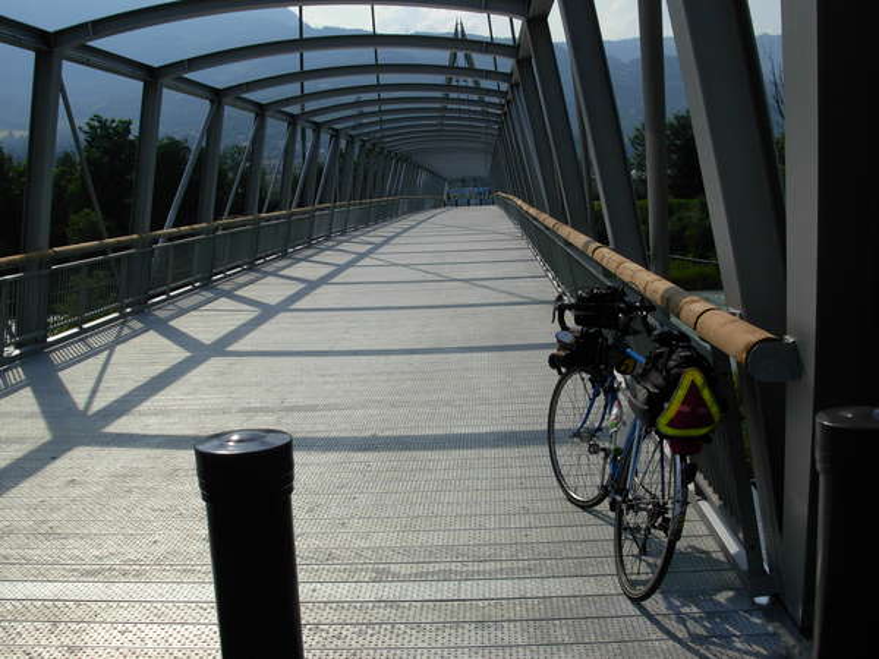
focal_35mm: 38
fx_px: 965
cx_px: 440
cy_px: 330
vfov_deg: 37.7
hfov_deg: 49.0
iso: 79
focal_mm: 6.3
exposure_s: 1/1448
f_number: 4.9
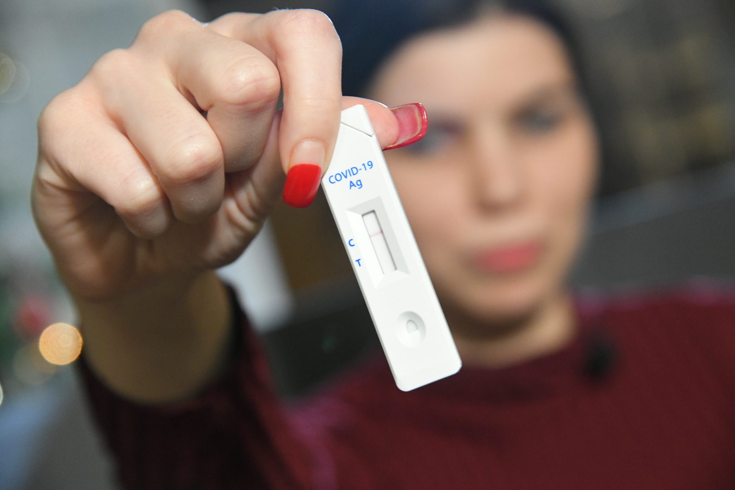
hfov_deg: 19.5
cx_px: 368
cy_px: 245
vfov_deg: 13.0
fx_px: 2144
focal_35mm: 105
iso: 5000
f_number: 5.6
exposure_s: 1/100
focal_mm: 105
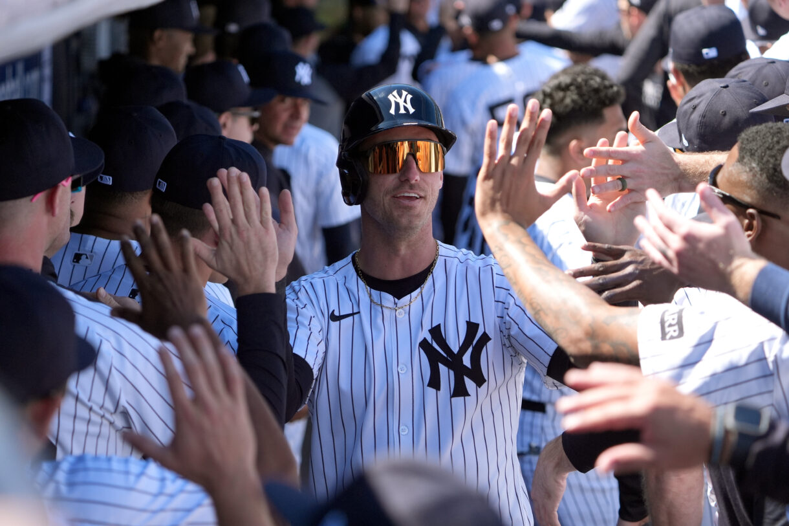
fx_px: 4382
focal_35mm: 200
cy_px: 263
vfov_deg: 6.9
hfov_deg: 10.3
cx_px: 394
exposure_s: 1/2000
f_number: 6.3
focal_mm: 200
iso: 1000
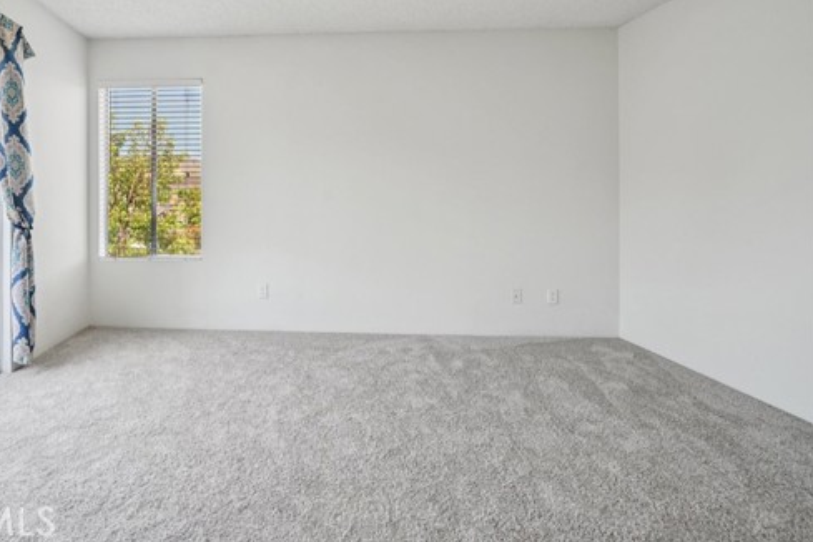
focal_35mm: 17
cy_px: 191
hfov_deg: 90.6
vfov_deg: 68.9
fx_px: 384
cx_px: 286
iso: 160
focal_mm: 13
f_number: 8
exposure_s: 1/30
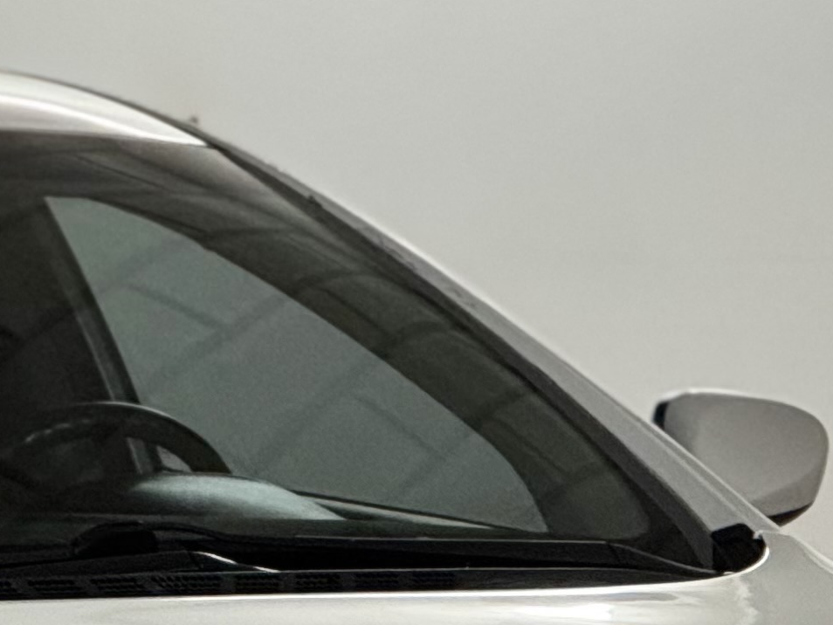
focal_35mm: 507
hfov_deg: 3.9
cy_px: 846
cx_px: -272
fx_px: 12204
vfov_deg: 2.9
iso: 250
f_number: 2.8
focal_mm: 15.66
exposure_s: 1/50
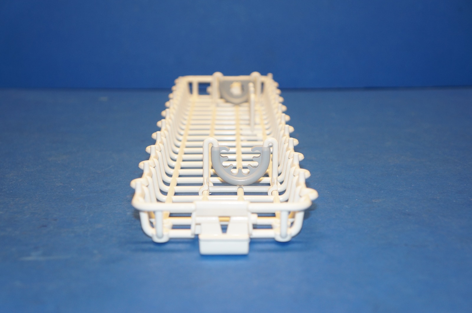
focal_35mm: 62
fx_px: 805
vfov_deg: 22.0
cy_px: 156
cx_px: 236
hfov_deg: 32.7
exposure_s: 1/60
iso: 400
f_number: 4.5
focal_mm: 41
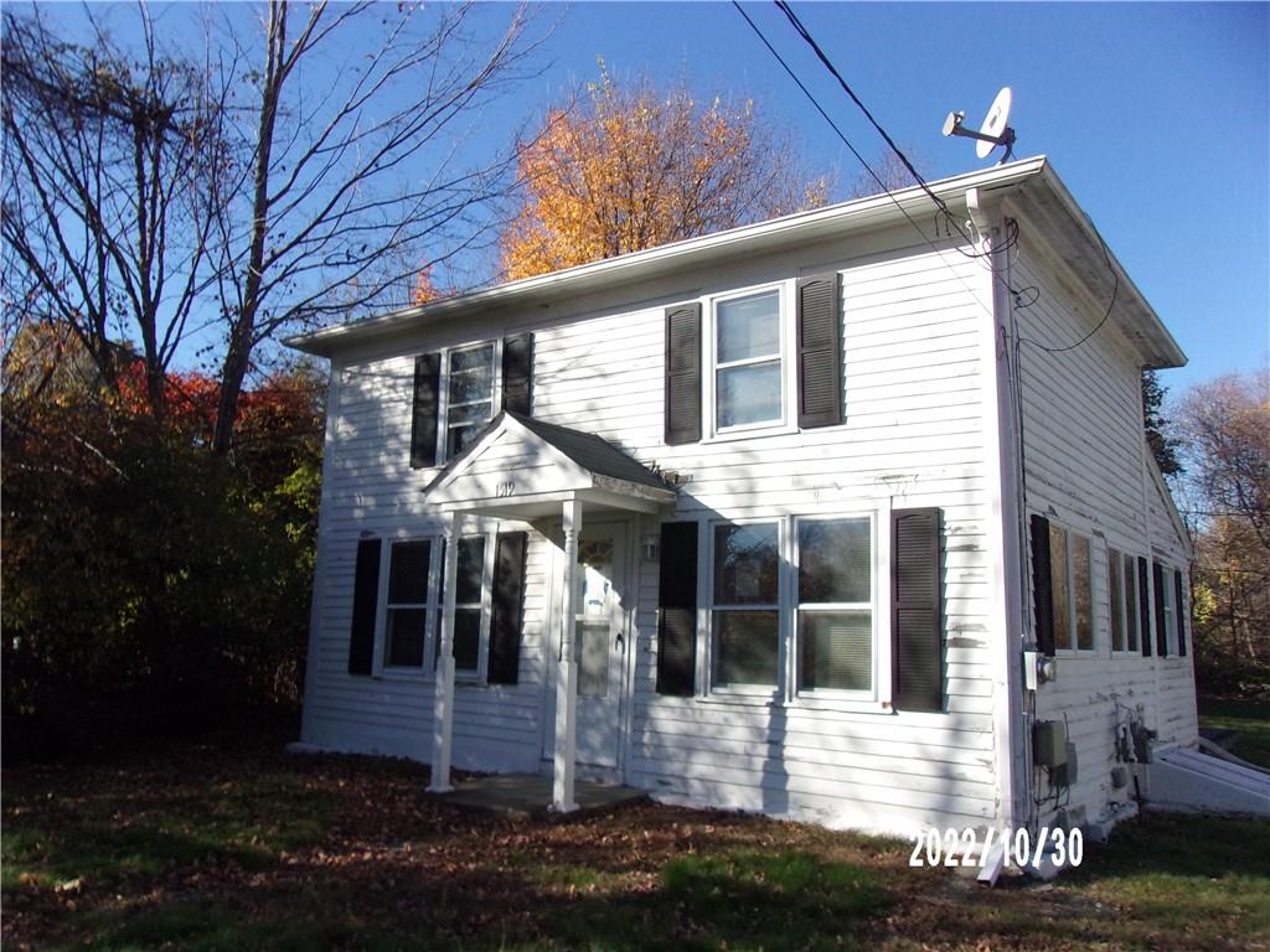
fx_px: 991
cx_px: 635
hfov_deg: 65.3
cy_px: 476
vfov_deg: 51.4
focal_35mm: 27
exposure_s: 1/150
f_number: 10.4
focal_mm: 4.9
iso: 200
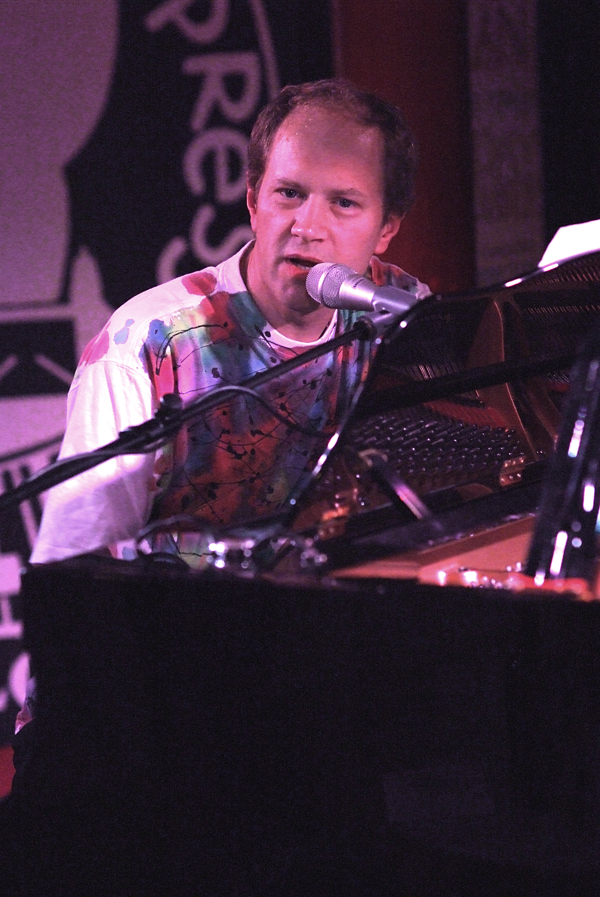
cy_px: 448
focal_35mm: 128
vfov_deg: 16.0
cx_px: 300
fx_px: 3191
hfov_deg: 10.7
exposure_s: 1/80
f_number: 3.2
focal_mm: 85
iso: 1600
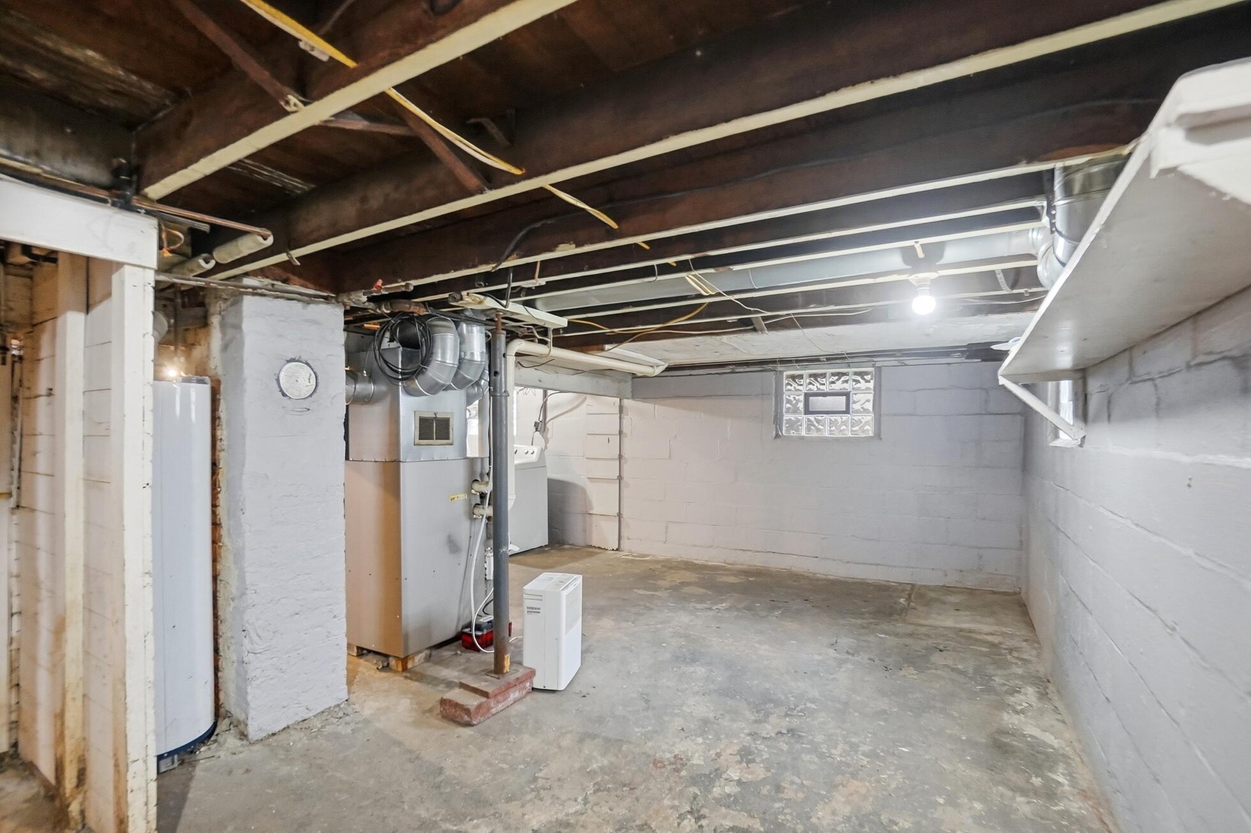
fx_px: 521
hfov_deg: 100.4
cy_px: 416
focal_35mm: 15
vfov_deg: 77.3
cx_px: 626
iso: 100
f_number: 4
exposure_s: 1/30
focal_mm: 10
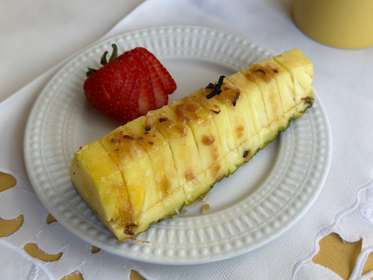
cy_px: 140
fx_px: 517
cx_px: 186
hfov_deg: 39.7
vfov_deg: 30.3
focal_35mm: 48
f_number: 1.78
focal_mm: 6.86
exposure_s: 1/120
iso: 100
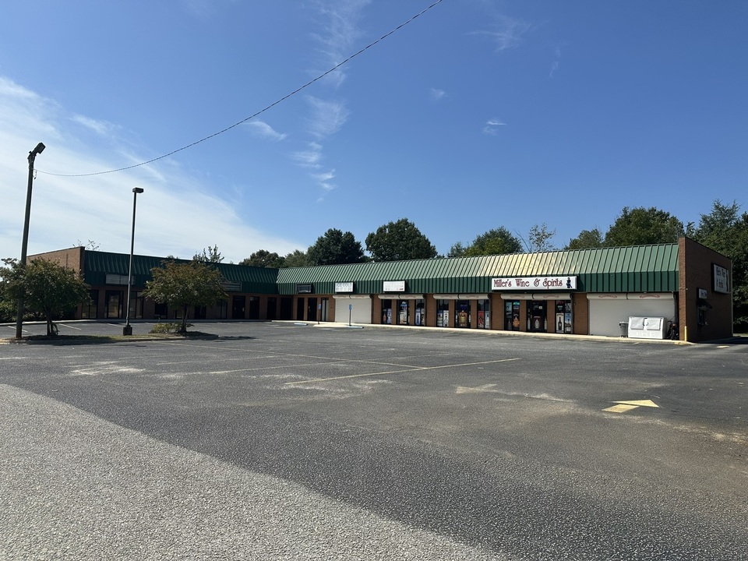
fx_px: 519
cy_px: 280
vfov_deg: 56.8
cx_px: 374
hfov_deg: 71.6
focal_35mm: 24
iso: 80
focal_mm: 6.86
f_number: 1.78
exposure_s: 1/7576
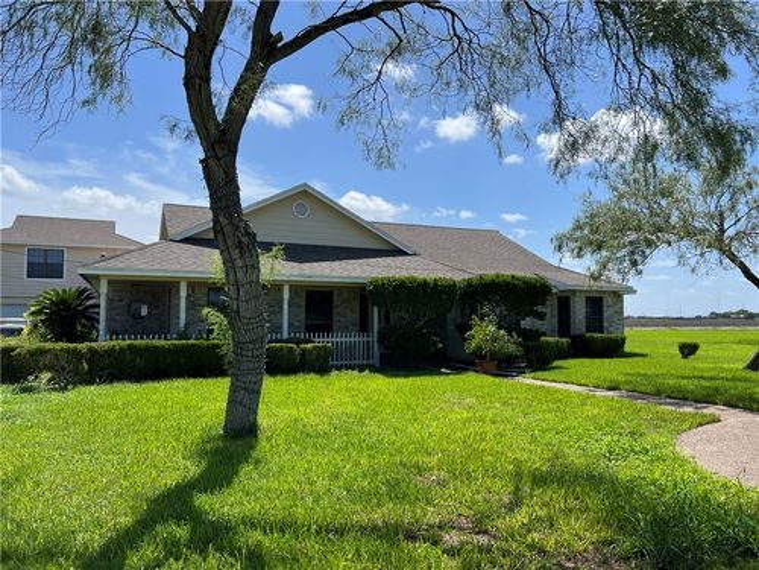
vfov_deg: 53.1
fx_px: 570
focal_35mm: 26
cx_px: 380
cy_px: 285
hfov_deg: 67.3
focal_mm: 5.7
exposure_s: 1/5076
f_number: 1.5
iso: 50
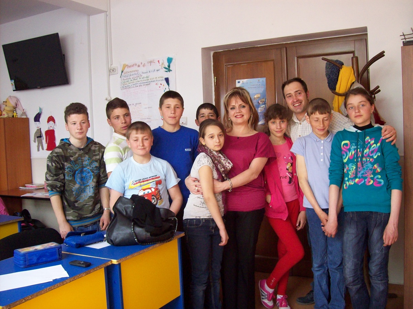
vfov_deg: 39.6
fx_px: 429
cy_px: 154
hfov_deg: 51.4
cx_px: 206
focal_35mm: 36
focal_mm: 6
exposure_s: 1/75.8
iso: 200
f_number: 2.7
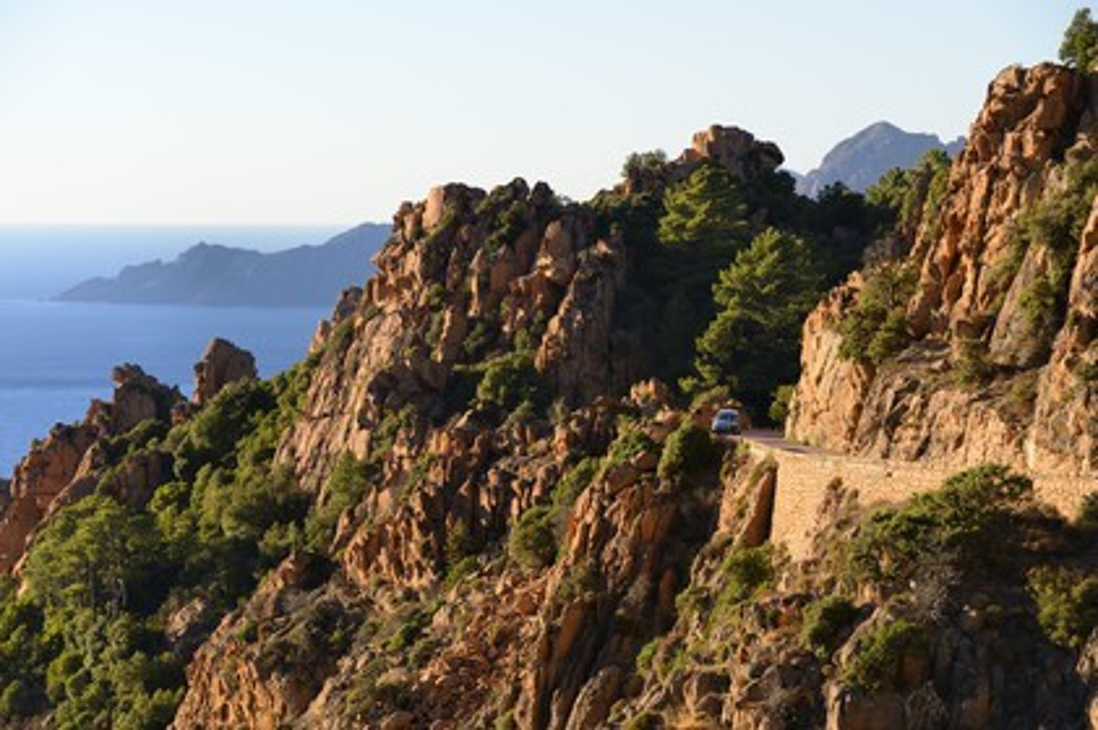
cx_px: 549
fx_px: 3108
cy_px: 365
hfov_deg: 20.0
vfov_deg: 13.4
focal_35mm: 102
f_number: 5.6
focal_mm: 102
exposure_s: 1/250
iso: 100
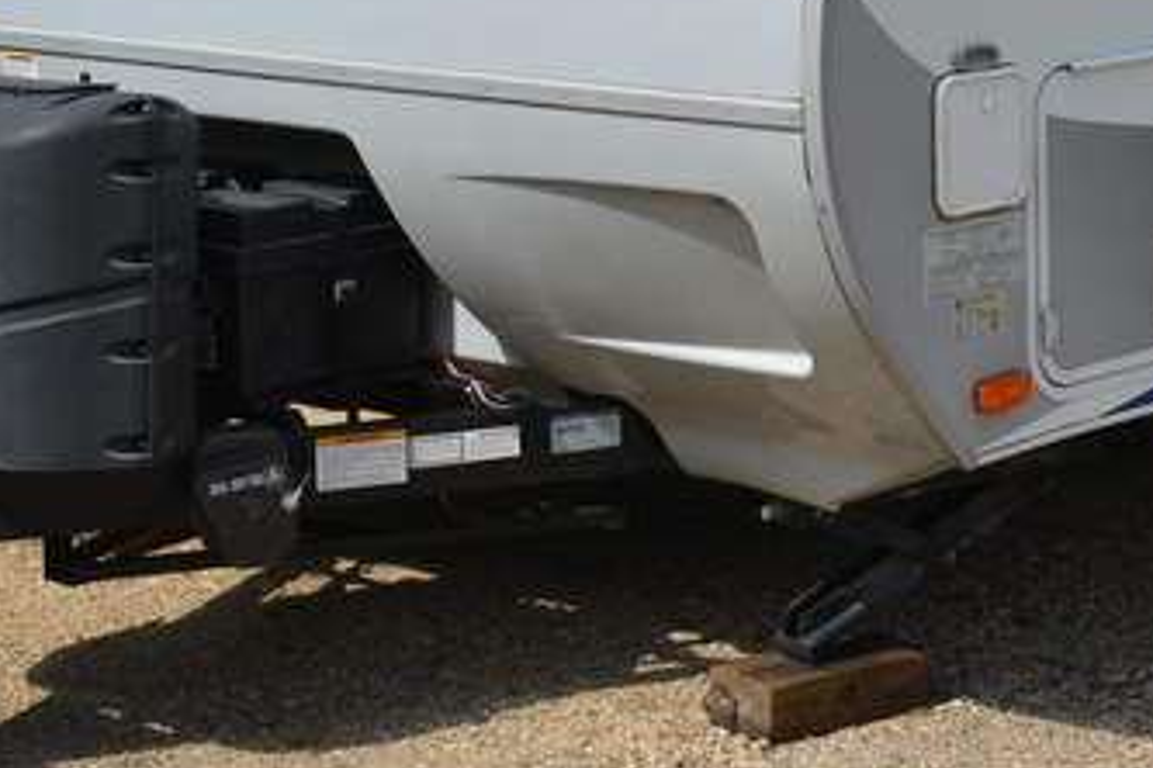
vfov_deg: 11.5
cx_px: 1053
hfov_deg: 17.2
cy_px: -171
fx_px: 3747
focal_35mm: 117
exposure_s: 1/320
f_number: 9
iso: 100
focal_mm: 26
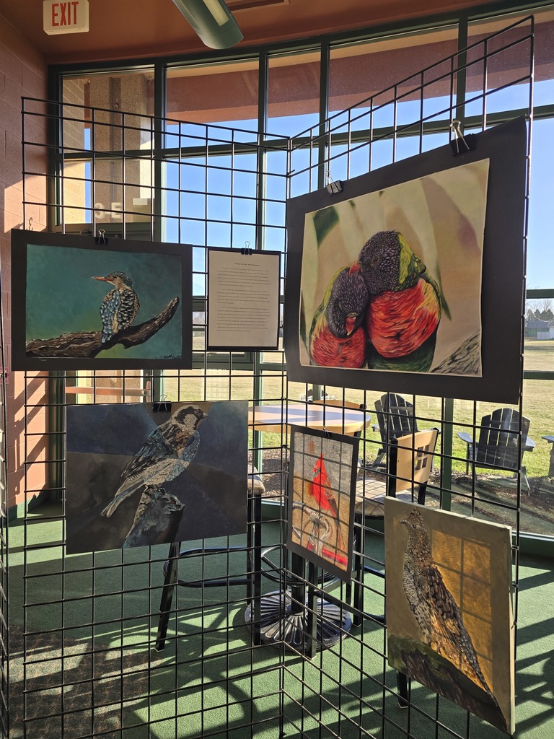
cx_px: 277
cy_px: 370
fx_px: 491
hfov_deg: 58.9
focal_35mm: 23
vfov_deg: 73.9
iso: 20
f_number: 1.7
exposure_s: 1/180
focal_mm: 6.3
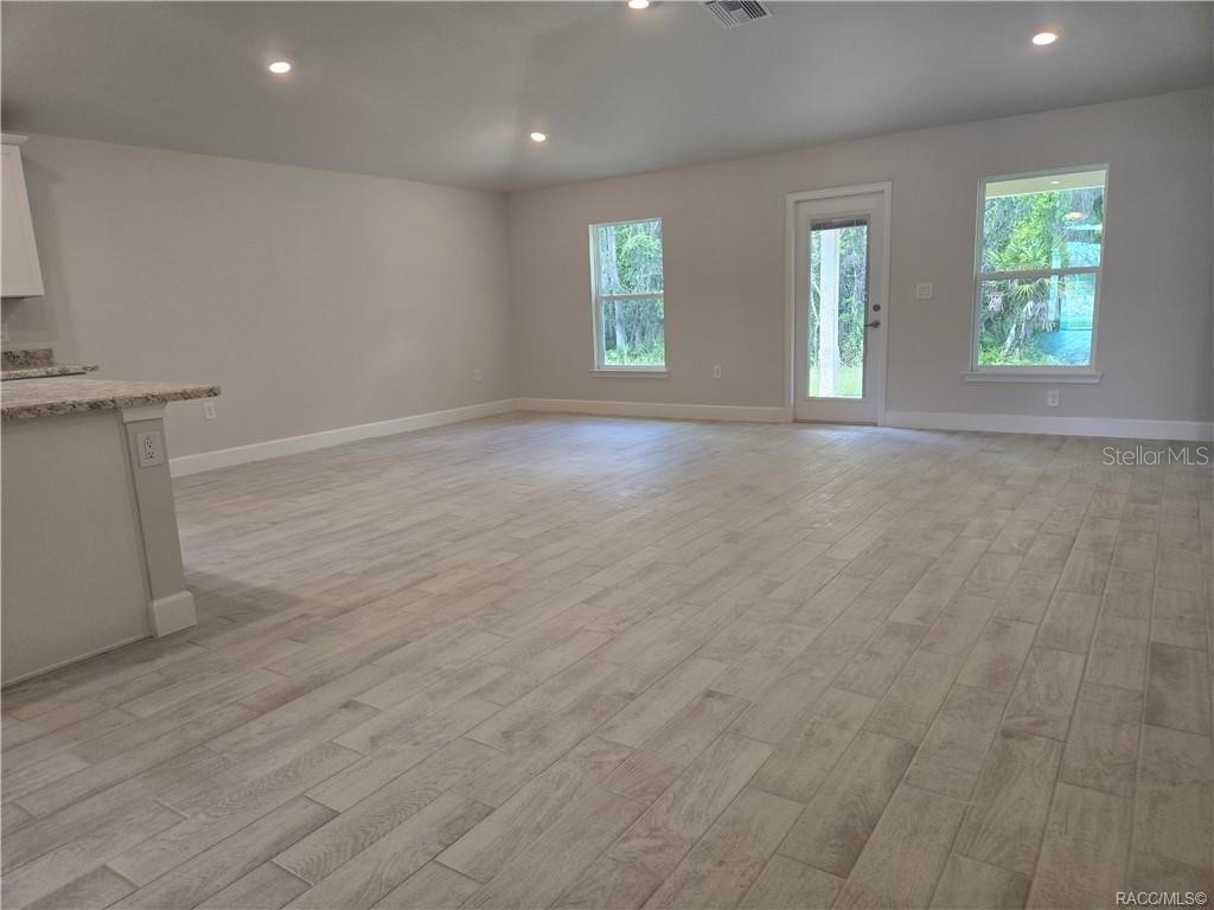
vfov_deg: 58.9
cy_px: 455
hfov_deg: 73.9
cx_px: 607
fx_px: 807
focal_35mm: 23
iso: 100
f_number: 1.8
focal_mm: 5.4
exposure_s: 1/120
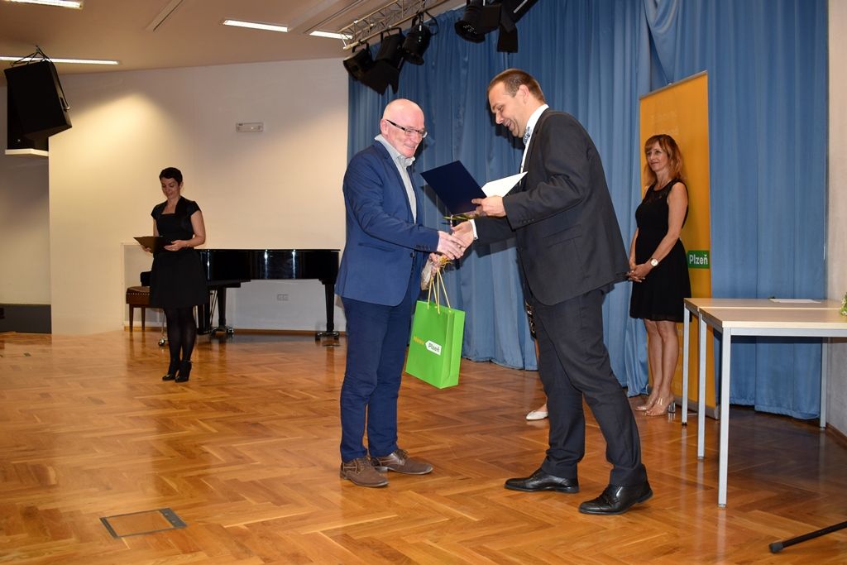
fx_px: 812
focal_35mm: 34
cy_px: 282
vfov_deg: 38.4
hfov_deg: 55.1
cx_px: 424
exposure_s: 1/60
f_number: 3.8
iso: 360
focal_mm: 23
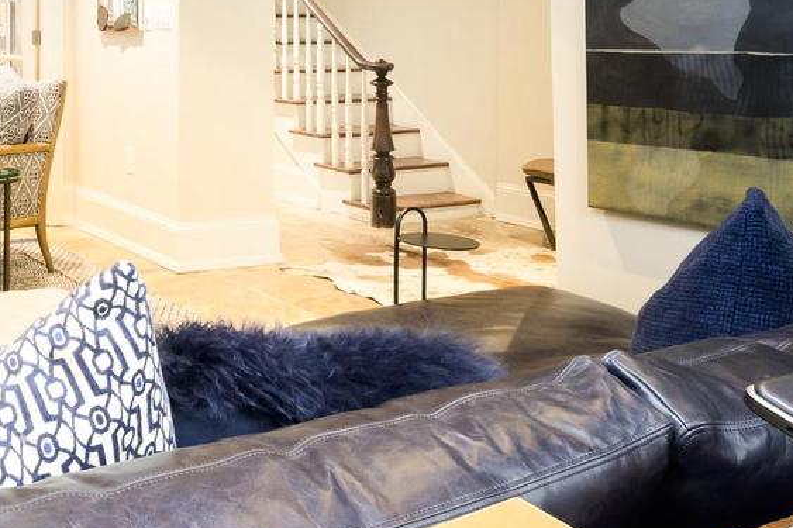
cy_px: -18
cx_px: 79
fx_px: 1013
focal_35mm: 46
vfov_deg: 27.3
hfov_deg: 39.6
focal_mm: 18
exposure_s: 1/160
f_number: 13
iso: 800
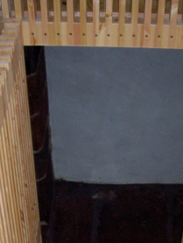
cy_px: 246
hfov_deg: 18.0
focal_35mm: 82
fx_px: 577
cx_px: 118
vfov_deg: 22.8
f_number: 2.7
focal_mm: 6.2
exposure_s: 1/40
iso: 200
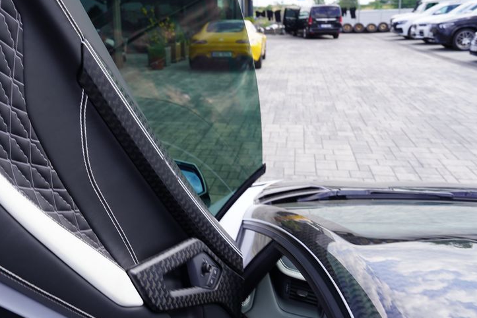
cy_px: 142
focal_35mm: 34
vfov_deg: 38.8
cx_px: 166
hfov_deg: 54.8
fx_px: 450
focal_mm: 24
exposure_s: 1/100
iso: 100
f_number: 6.3
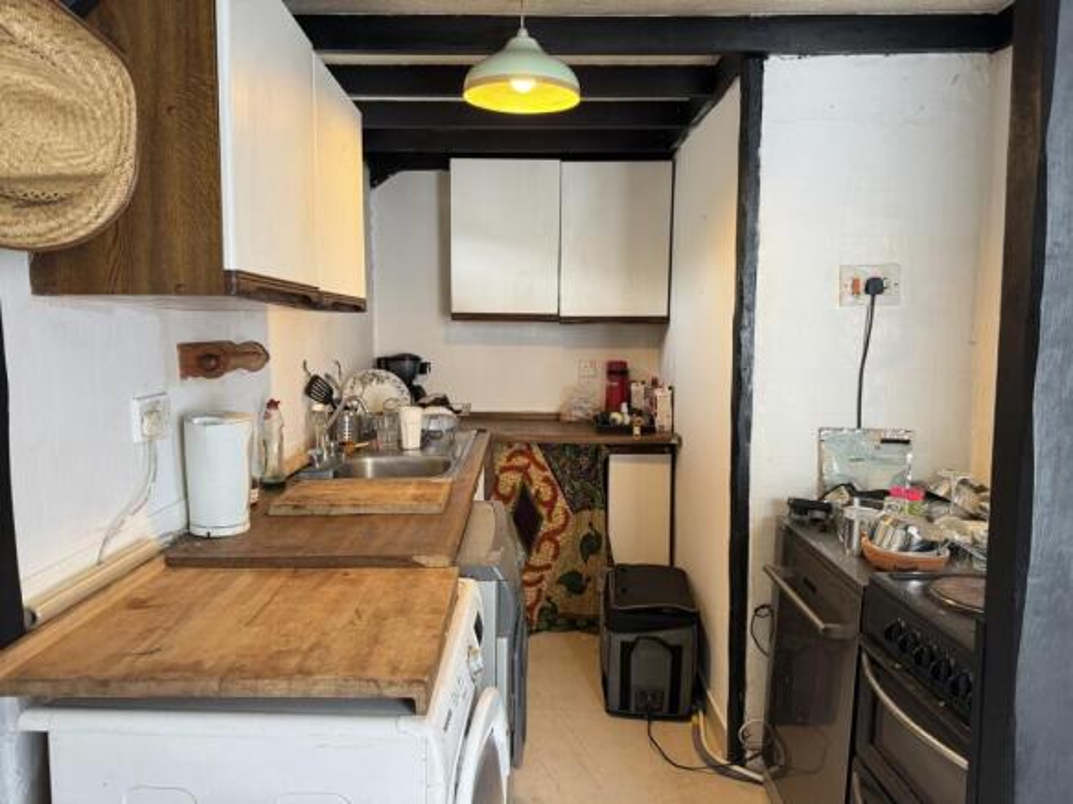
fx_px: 744
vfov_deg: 56.8
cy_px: 402
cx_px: 536
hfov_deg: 71.6
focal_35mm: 24
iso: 250
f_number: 1.78
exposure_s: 1/60
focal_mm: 6.76
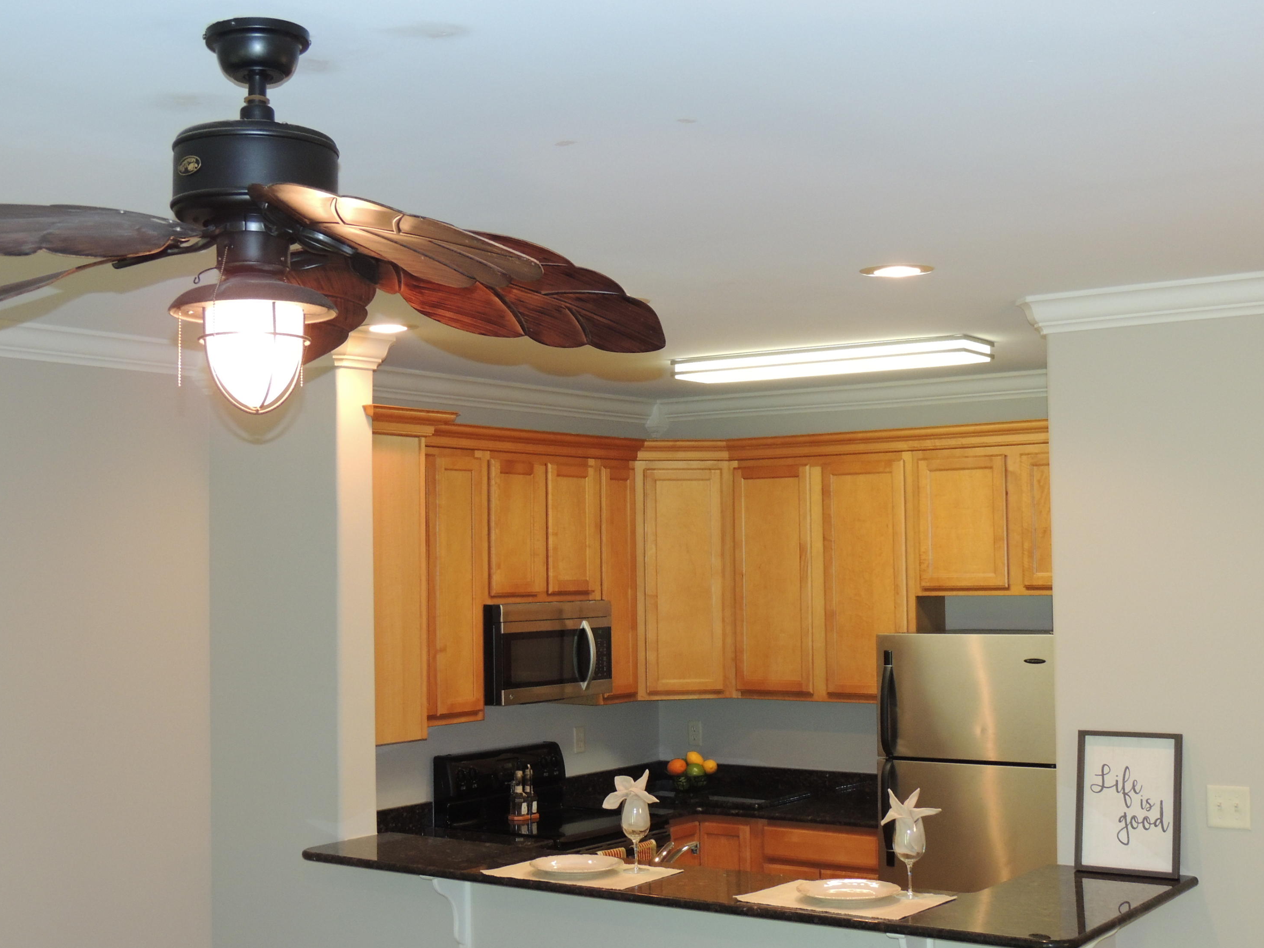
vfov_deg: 30.3
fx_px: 1753
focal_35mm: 48
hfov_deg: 39.7
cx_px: 633
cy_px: 470
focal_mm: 8.3
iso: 400
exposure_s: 1/40
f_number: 3.5
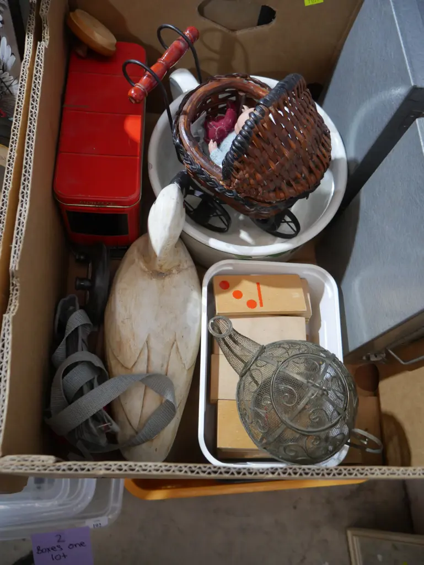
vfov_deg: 59.9
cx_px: 212
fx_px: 490
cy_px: 282
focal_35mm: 30
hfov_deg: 46.8
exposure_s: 1/60
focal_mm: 15
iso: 1250
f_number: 3.6
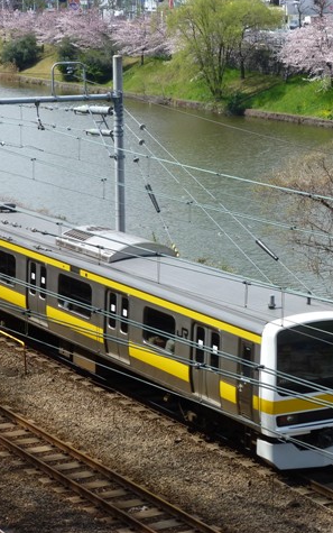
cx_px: 215
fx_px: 1452
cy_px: 266
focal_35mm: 100
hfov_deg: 13.1
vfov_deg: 20.8
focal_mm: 12.5
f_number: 5
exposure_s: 1/400
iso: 100
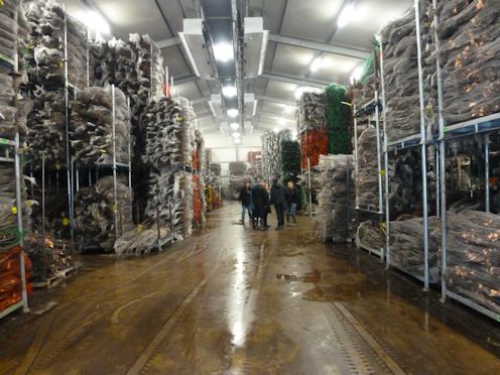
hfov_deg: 71.6
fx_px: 347
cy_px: 188
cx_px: 250
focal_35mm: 24
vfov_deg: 56.8
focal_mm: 4.3
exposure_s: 1/10
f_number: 3.3
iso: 800
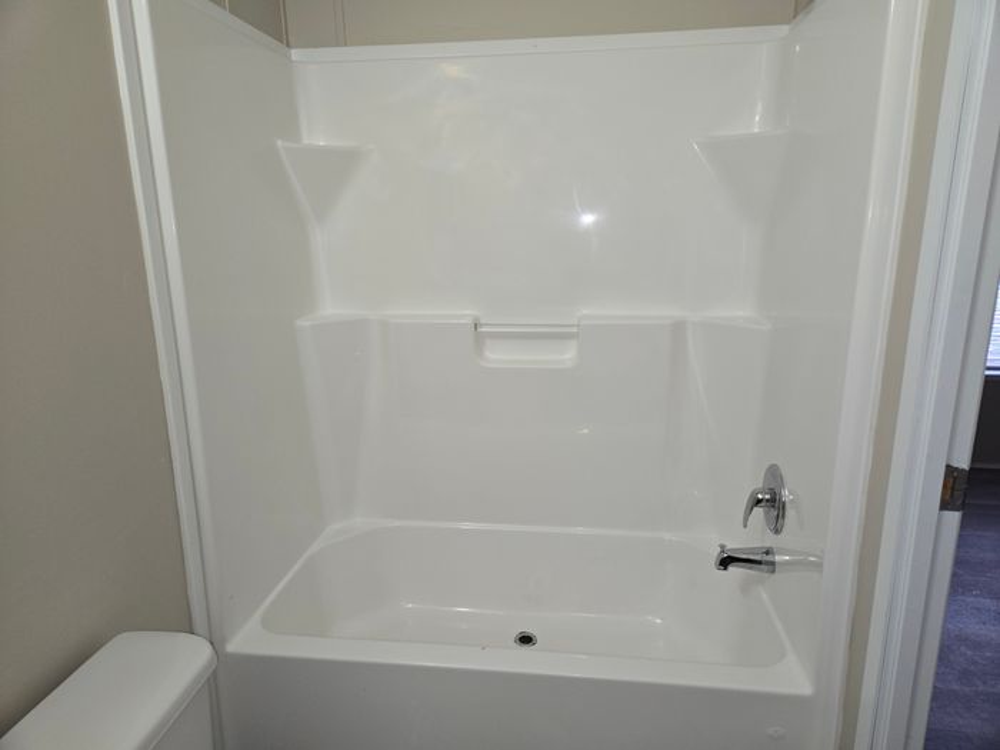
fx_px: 664
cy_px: 375
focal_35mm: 23
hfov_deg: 73.9
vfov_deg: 58.9
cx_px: 500
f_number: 1.8
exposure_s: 1/60
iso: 50
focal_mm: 5.4
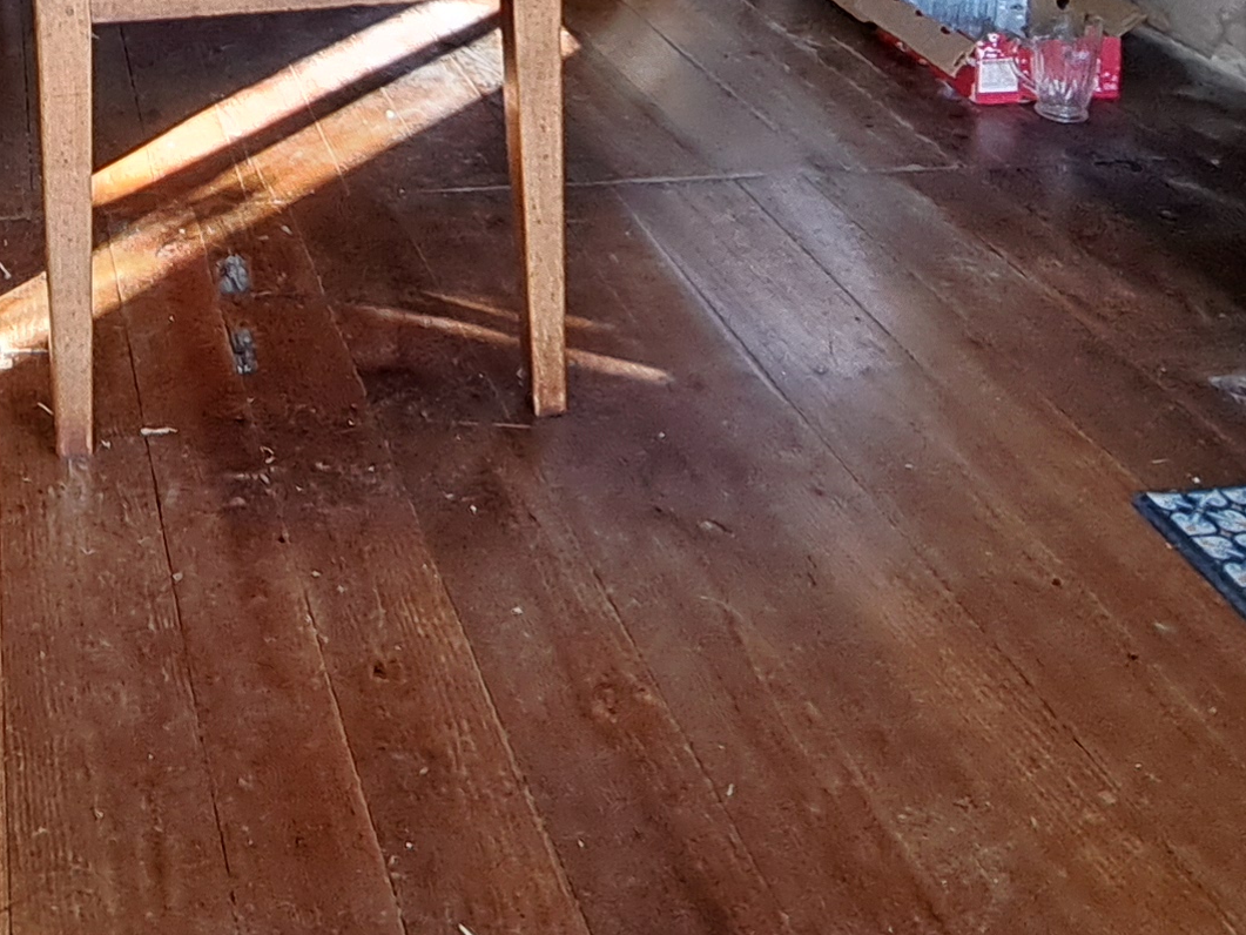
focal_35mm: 49
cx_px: 182
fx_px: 1764
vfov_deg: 24.1
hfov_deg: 37.0
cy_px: -423
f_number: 2.2
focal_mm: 1.74
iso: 100
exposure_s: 1/50
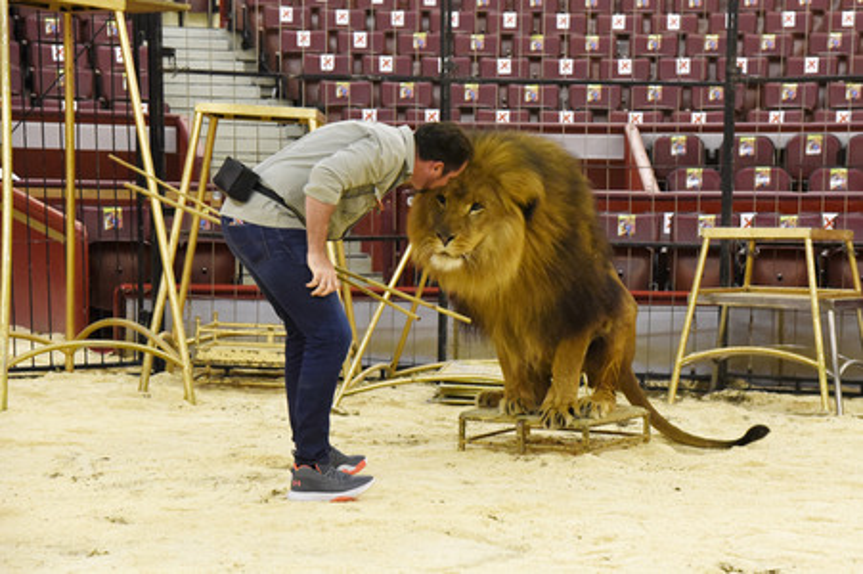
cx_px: 432
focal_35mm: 78
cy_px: 287
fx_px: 1868
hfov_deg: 26.0
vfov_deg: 17.5
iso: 3200
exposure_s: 1/50
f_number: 5
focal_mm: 78
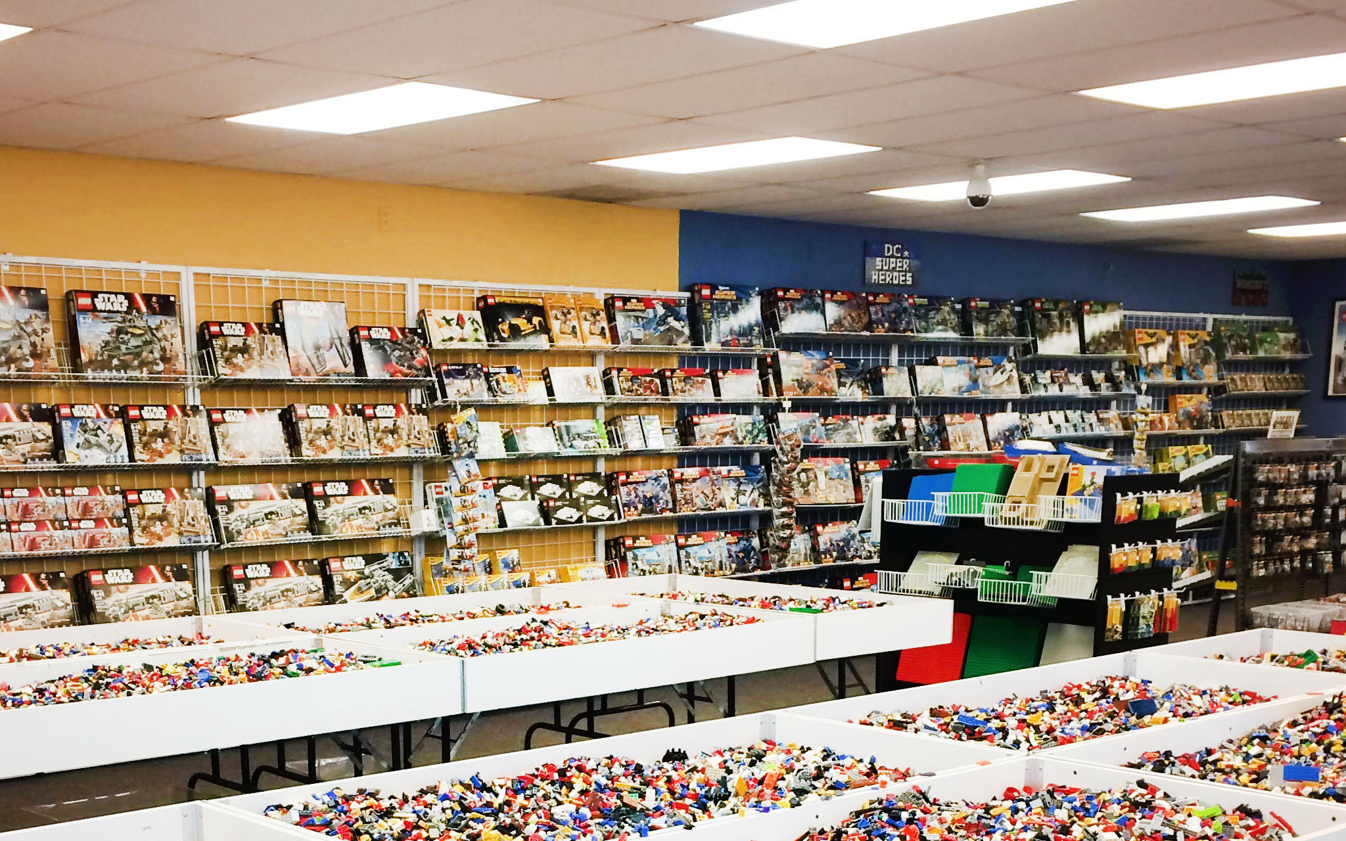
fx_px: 1797
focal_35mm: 49
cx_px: 622
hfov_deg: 41.0
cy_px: 789
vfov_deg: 25.4
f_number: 2.2
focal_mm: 4.15
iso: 40
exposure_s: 1/30
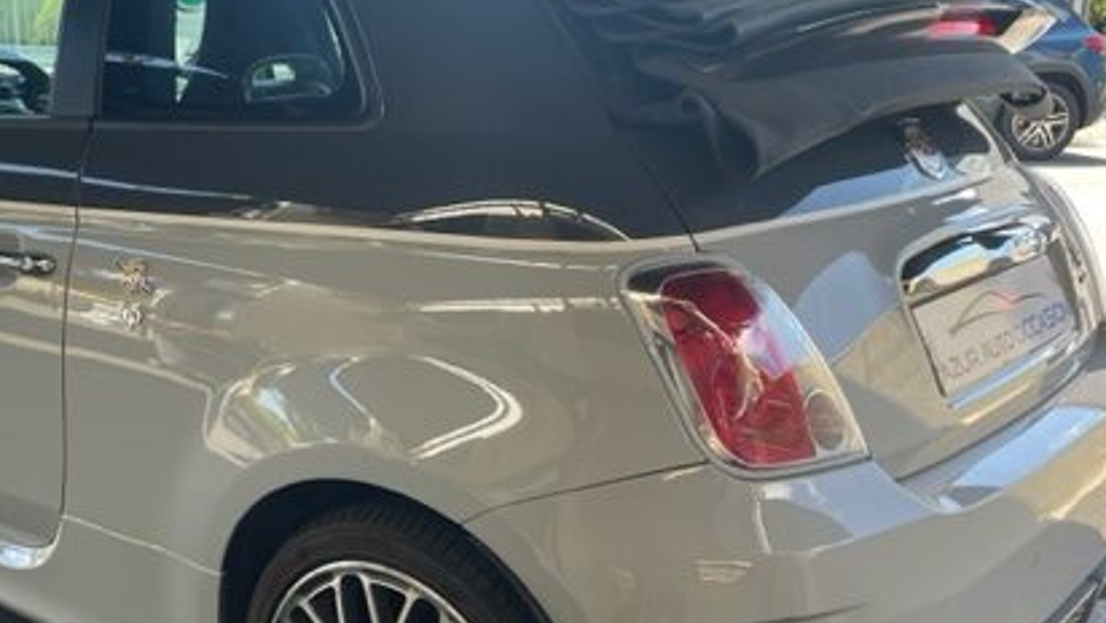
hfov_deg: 45.8
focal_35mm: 44
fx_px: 1291
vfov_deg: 27.0
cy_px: 397
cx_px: 381
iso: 32
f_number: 1.6
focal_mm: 4.2
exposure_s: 1/209
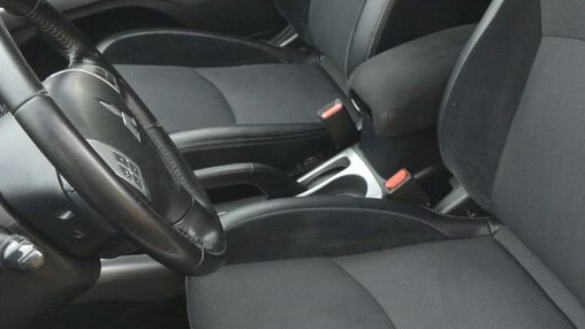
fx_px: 884
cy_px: 164
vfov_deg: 21.1
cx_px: 449
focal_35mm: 57
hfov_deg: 35.7
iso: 360
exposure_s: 1/125
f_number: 3.5
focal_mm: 10
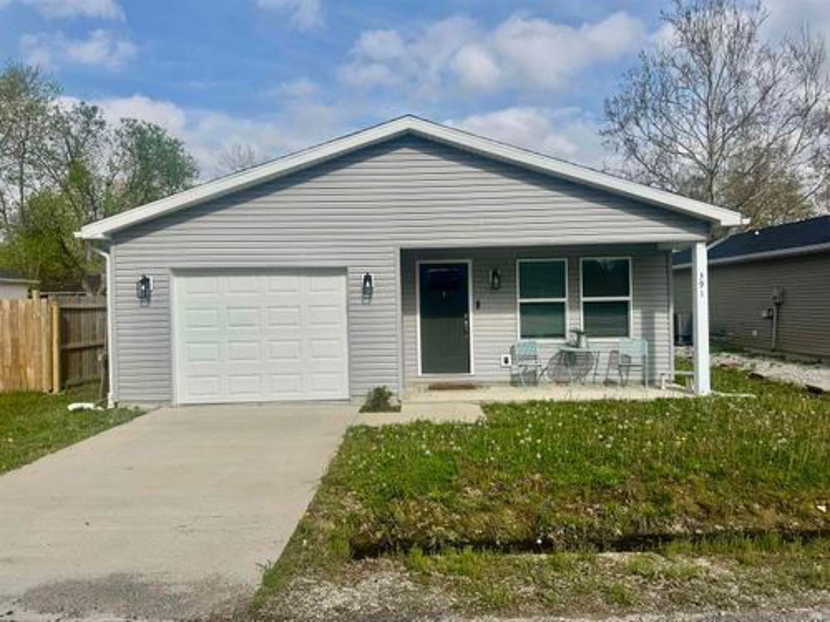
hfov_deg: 71.6
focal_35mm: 24
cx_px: 415
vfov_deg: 56.8
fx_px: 575
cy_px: 311
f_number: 1.78
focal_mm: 6.76
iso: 80
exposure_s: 1/7937
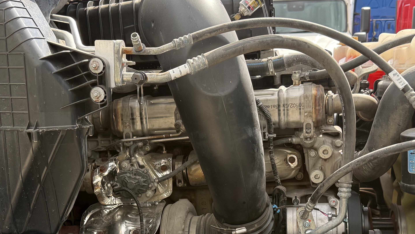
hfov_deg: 39.8
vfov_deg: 22.6
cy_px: 203
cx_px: 188
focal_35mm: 52
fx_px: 572
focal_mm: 6.76
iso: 100
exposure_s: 1/1156
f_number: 1.78
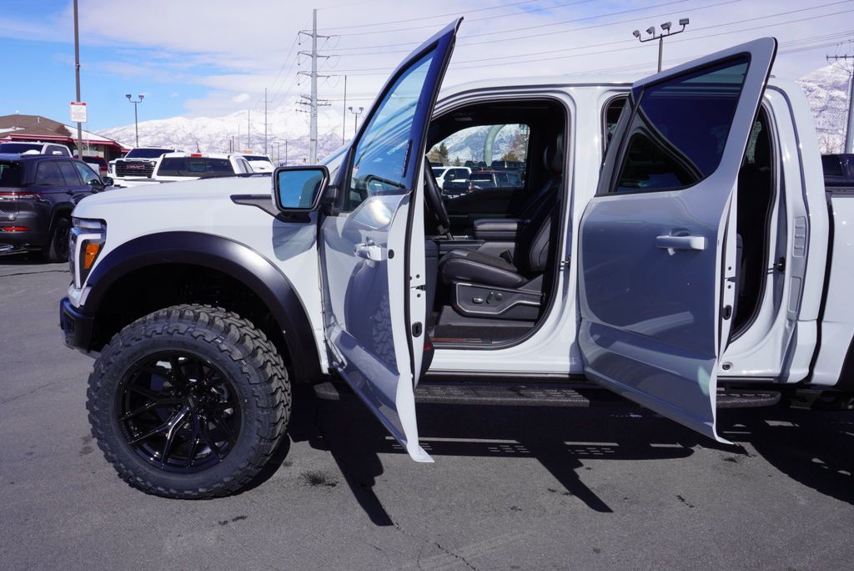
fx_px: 712
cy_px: 286
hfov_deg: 61.9
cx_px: 427
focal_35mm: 30
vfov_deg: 43.7
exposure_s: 1/200
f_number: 10
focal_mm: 20
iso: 100
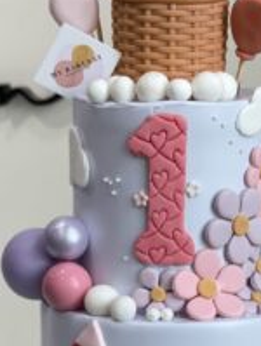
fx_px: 1714
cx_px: 181
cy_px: 258
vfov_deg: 11.5
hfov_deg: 8.7
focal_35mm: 171
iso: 80
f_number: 2.2
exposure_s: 1/100
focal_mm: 7.5
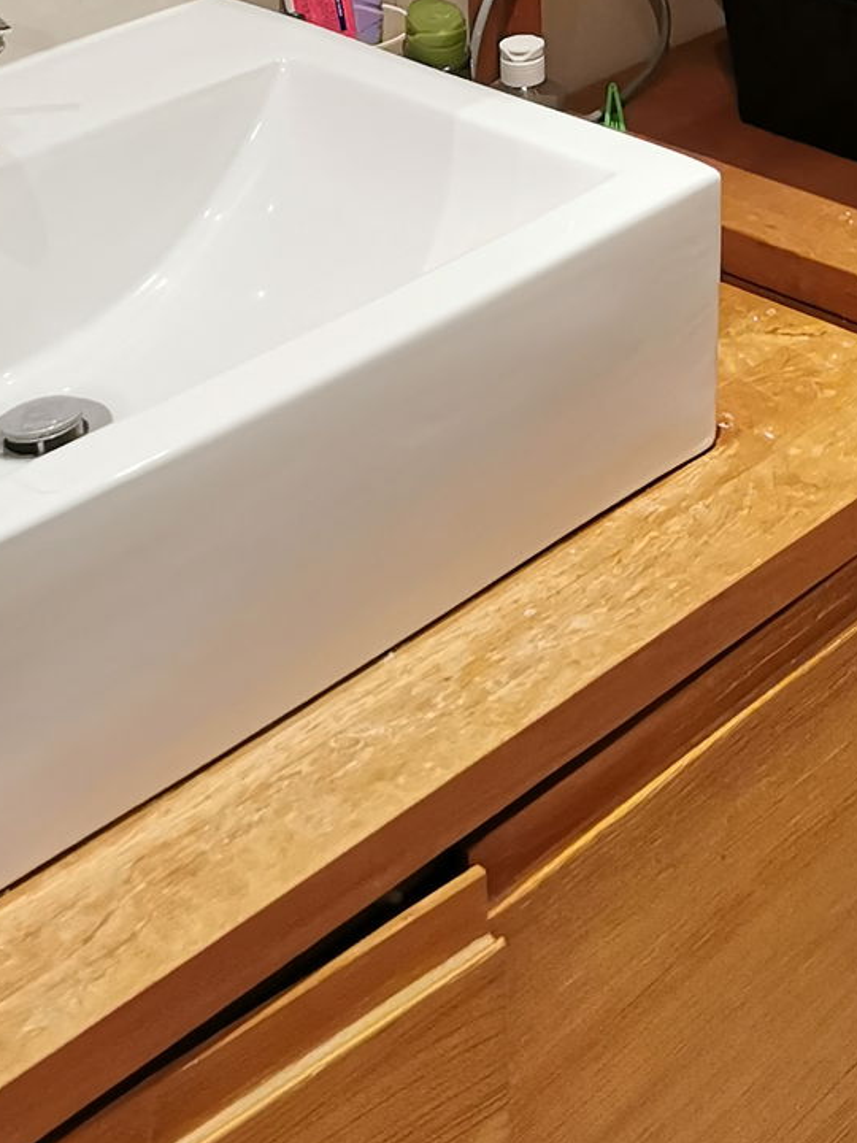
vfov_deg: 21.9
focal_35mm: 80
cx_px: 892
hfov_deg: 17.9
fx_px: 2641
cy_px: -347
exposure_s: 1/100
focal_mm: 5.58
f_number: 1.8
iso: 320
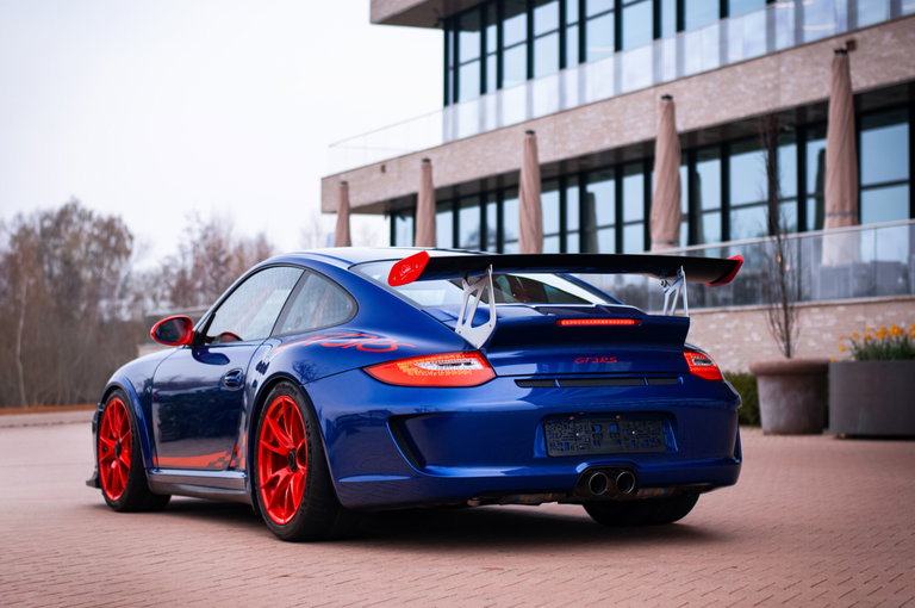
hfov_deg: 27.0
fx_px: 1904
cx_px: 458
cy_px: 304
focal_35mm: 75
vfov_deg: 18.1
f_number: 1.8
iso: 200
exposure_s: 1/320
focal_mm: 50
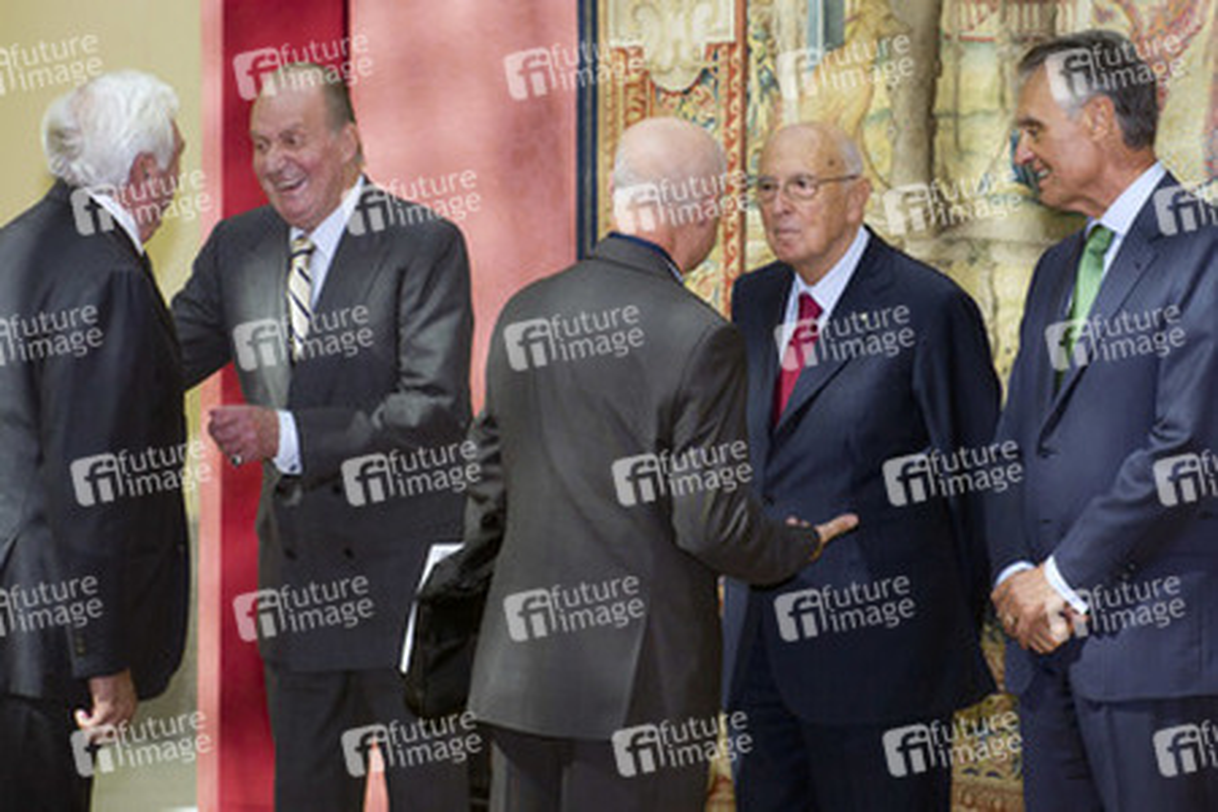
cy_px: 406
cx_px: 609
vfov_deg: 8.7
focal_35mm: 158
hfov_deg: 13.0
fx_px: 5345
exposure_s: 1/250
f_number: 5.6
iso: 400
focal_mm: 79
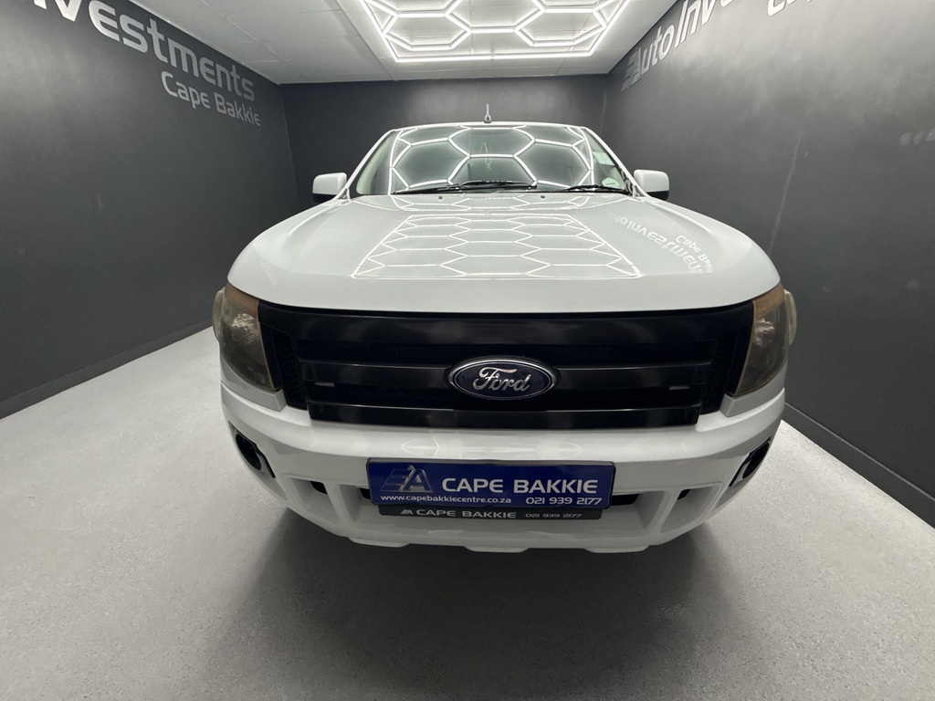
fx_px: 378
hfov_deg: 102.1
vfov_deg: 85.7
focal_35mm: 14
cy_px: 350
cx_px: 468
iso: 100
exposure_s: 1/100
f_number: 2.2
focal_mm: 2.22
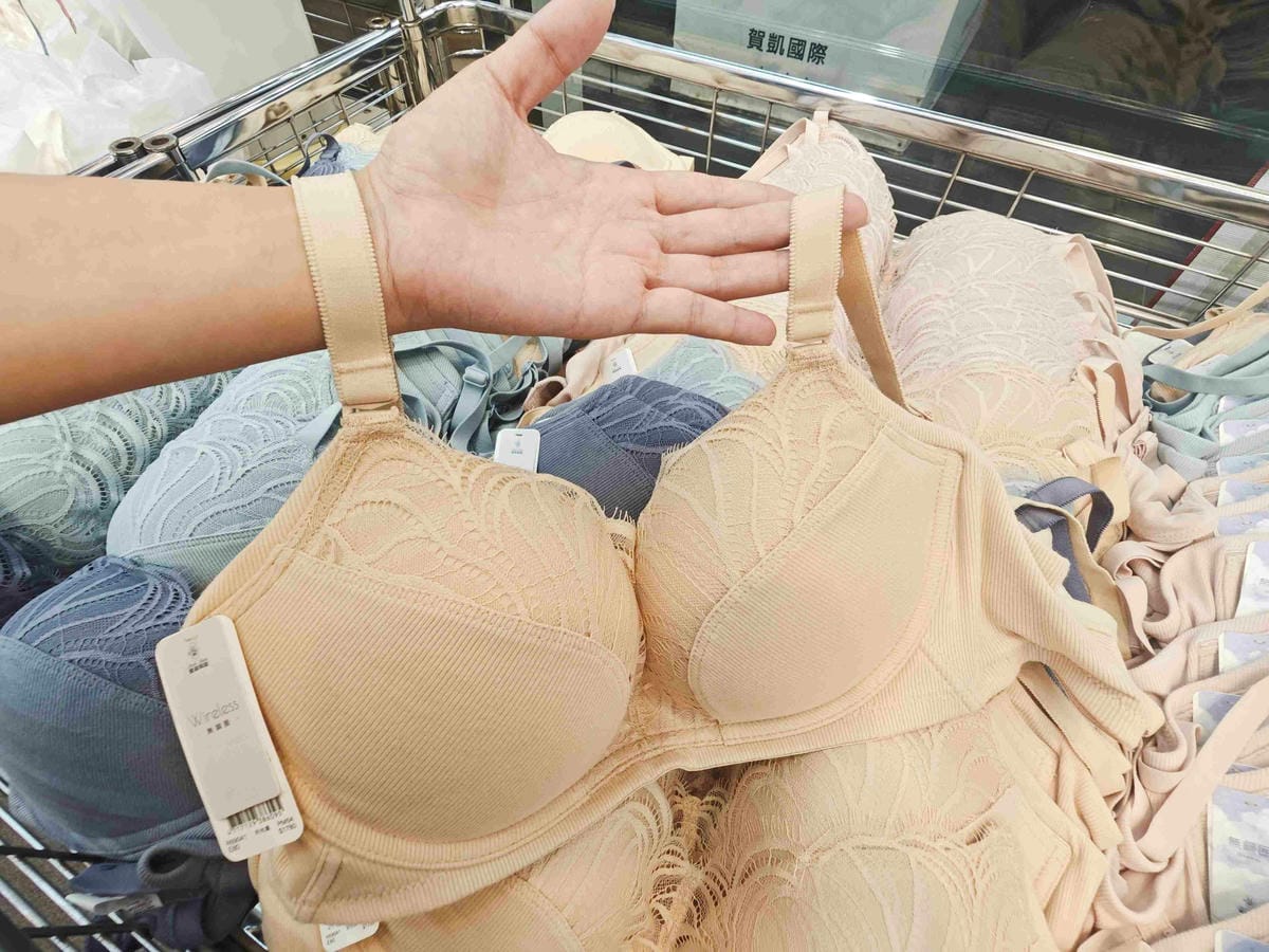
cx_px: 634
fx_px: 623
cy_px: 476
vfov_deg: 74.7
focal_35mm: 17
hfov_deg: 91.0
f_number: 1.8
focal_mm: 2.03
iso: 80
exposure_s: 1/60
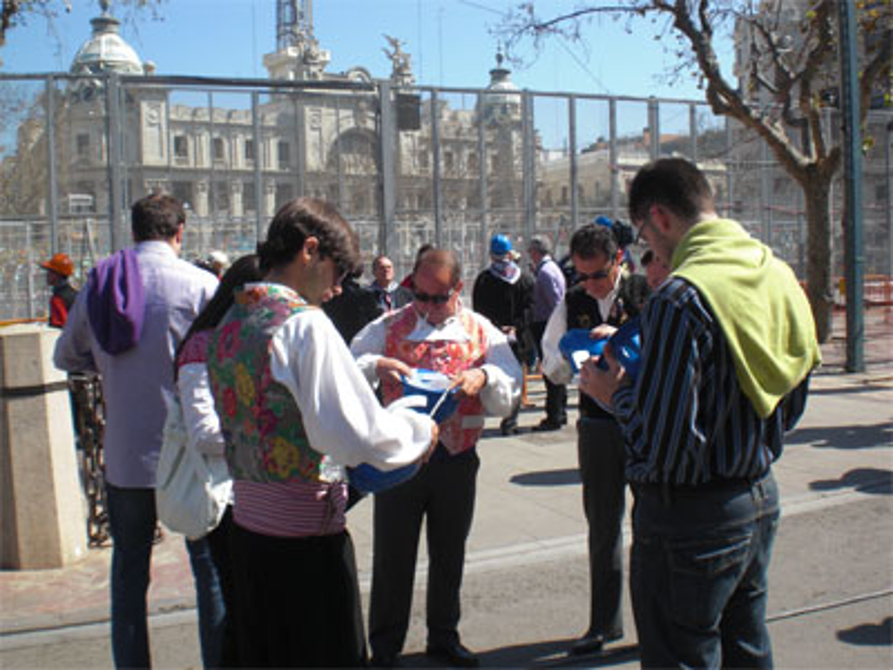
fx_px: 980
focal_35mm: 38
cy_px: 335
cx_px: 446
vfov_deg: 37.7
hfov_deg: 49.0
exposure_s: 1/250
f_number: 5.6
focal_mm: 6.3
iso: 64
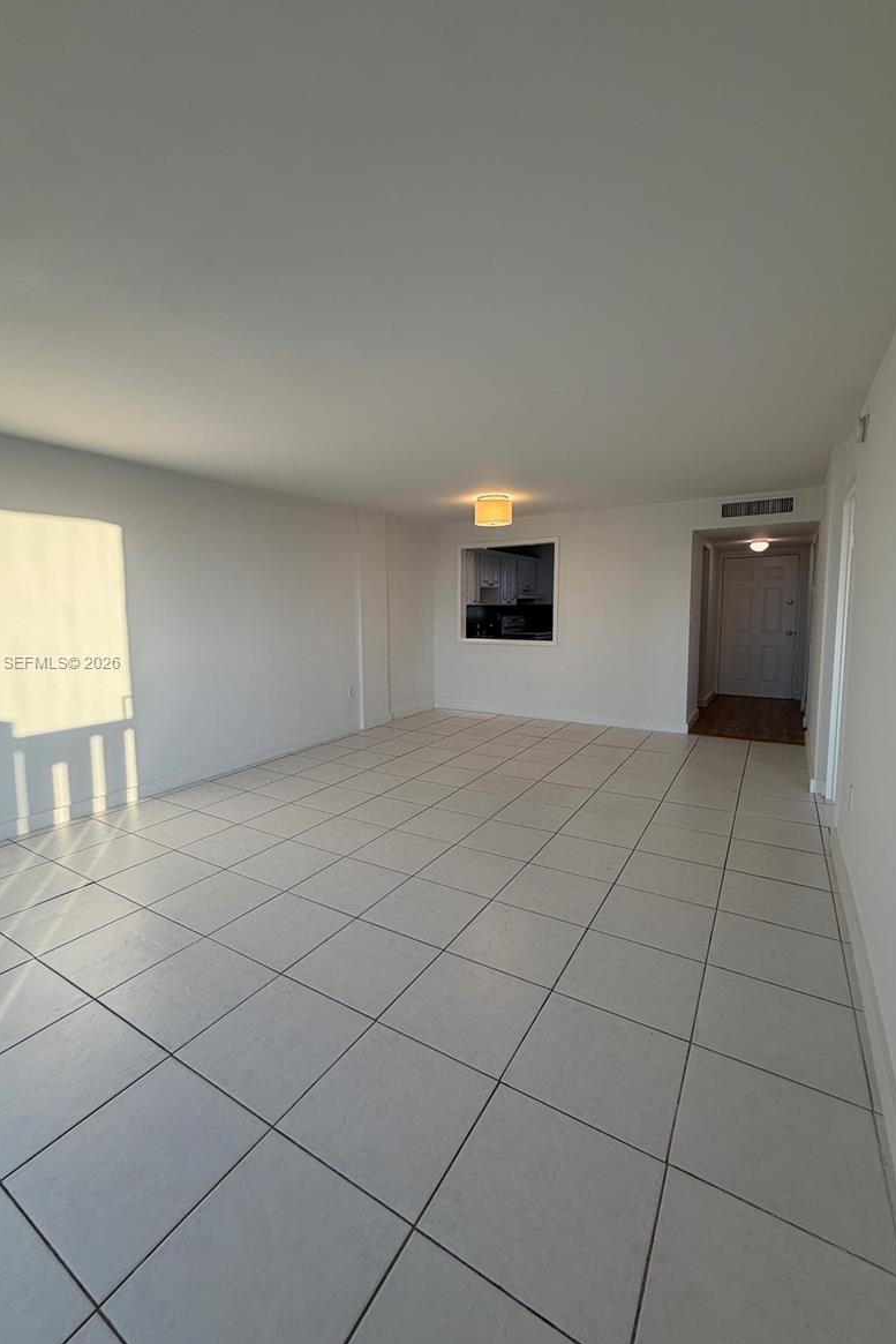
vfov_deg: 100.4
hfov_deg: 77.3
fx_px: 560
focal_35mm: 15
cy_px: 663
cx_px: 424
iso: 50
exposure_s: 1/120
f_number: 2.2
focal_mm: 2.22
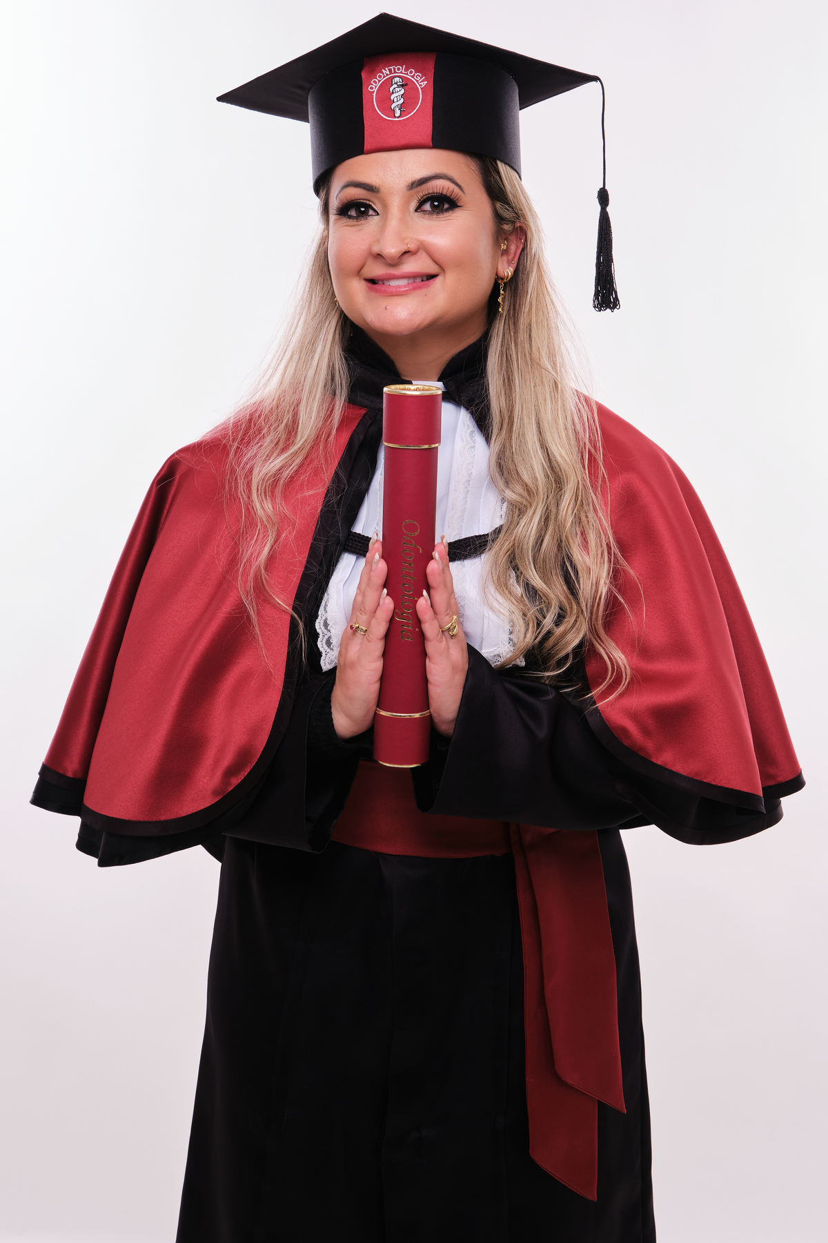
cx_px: 414
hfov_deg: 21.2
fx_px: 2208
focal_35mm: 64
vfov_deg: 31.4
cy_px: 622
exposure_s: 1/125
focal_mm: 42.9
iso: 160
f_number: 9
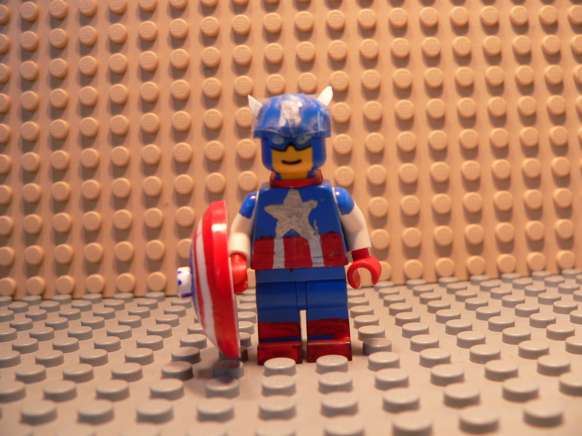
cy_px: 218
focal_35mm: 36
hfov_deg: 51.4
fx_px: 605
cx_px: 291
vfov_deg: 39.7
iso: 100
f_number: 2.8
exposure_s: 1/60
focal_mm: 6
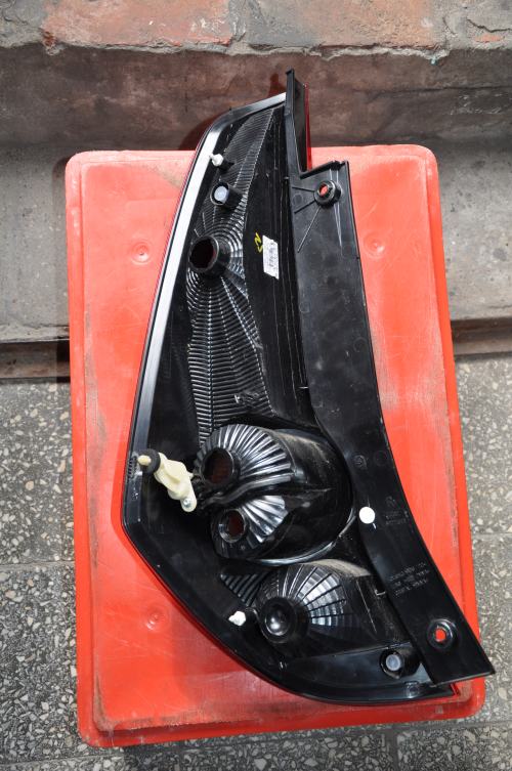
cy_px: 386
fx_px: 802
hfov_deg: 35.4
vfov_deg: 51.3
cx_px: 256
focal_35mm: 38
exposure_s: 1/125
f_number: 4
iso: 400
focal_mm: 25
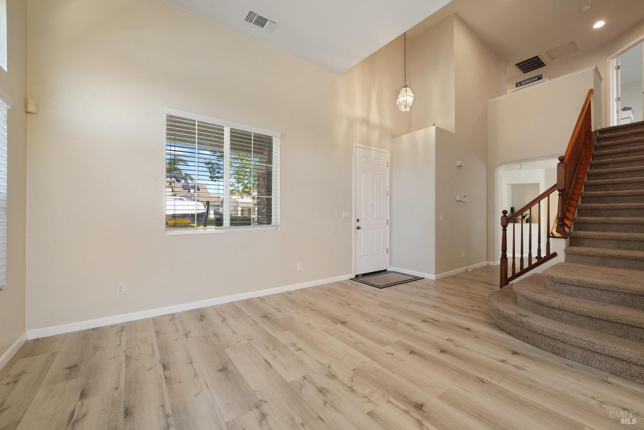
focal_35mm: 13
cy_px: 215
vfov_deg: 85.4
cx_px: 322
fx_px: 233
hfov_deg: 108.3
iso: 200
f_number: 8
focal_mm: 13
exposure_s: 1/5
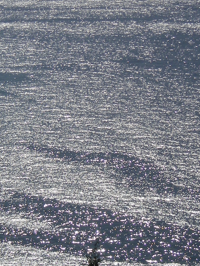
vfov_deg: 7.2
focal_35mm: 277
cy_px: 111
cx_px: -10
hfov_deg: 5.4
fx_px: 2134
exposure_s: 1/640
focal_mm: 18.9
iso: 64
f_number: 8.5
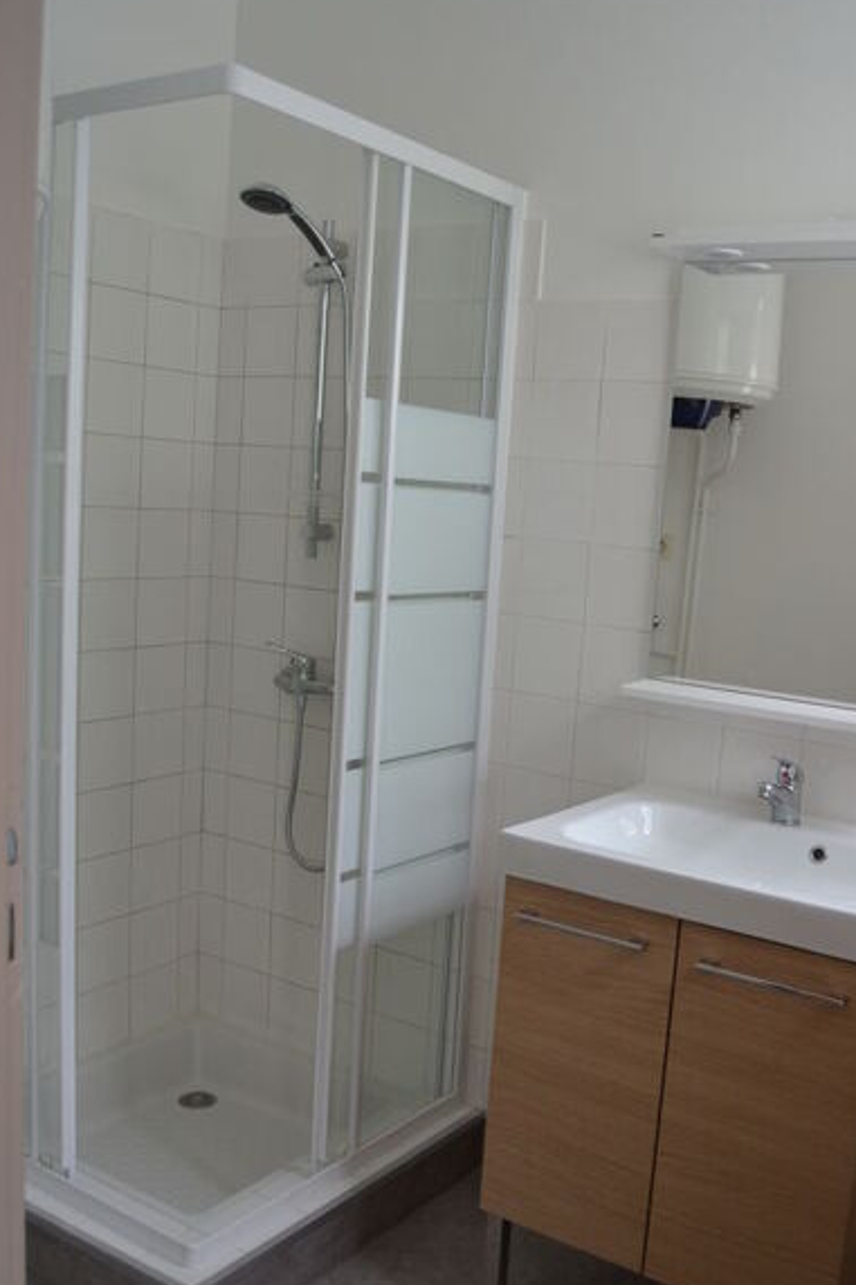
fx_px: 1213
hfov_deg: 38.7
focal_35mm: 34
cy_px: 669
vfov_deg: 55.8
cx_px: 523
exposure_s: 1/60
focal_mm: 18
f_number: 4
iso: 400
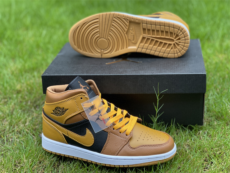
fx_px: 425
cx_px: 115
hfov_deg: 30.3
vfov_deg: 22.9
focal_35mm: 64
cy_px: 86
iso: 200
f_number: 2.2
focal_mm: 7.5
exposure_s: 1/121
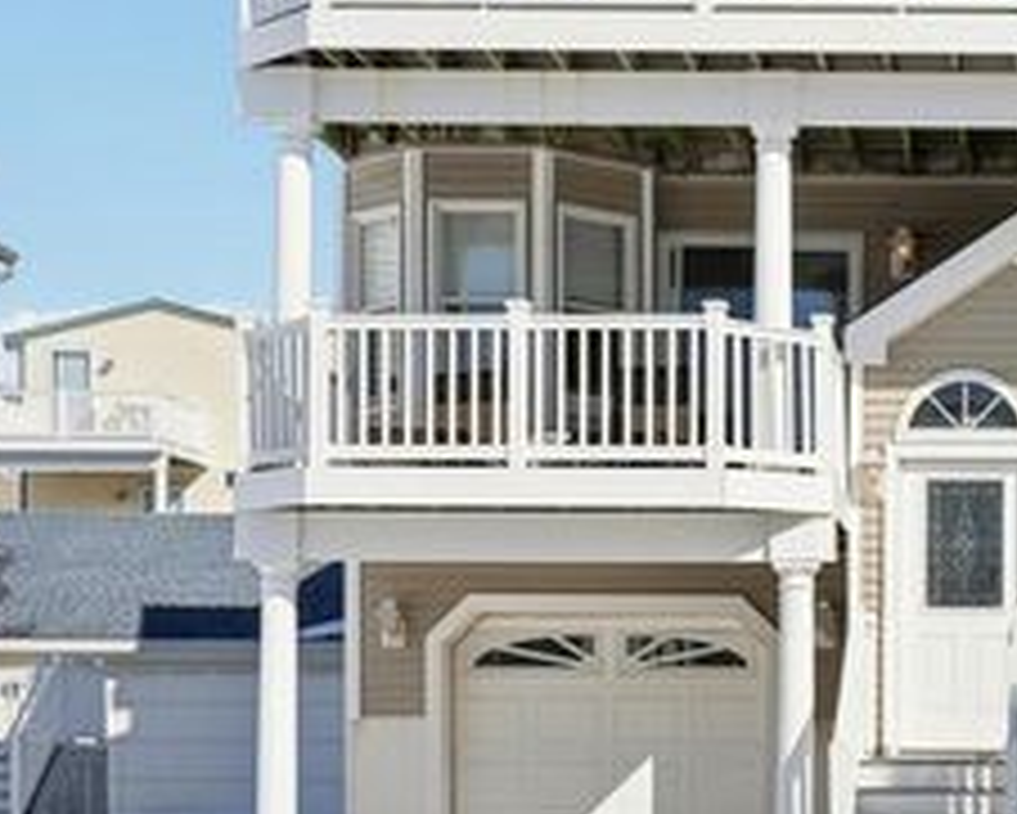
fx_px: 2499
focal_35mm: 83
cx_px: 1089
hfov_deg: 21.9
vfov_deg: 18.4
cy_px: 209
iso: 100
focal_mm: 40
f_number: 8
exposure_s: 1/800
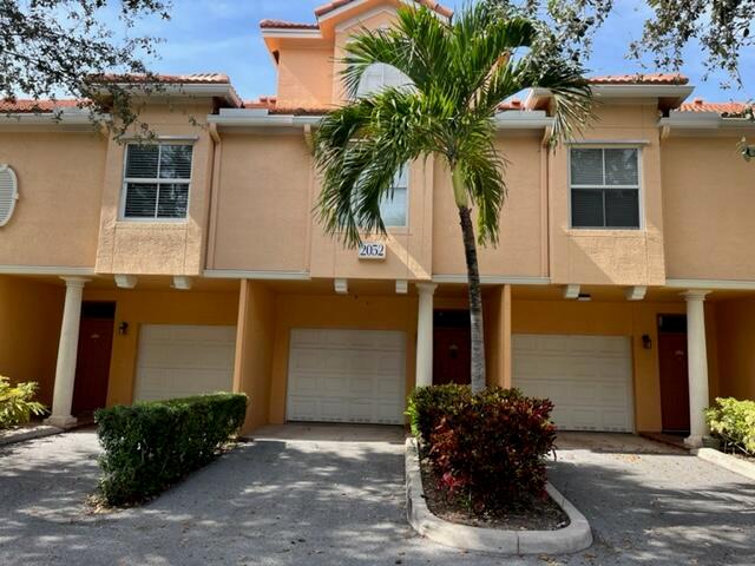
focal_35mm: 26
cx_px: 378
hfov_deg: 67.3
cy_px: 283
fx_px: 567
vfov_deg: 53.1
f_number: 1.6
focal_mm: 5.1
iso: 50
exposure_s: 1/1046
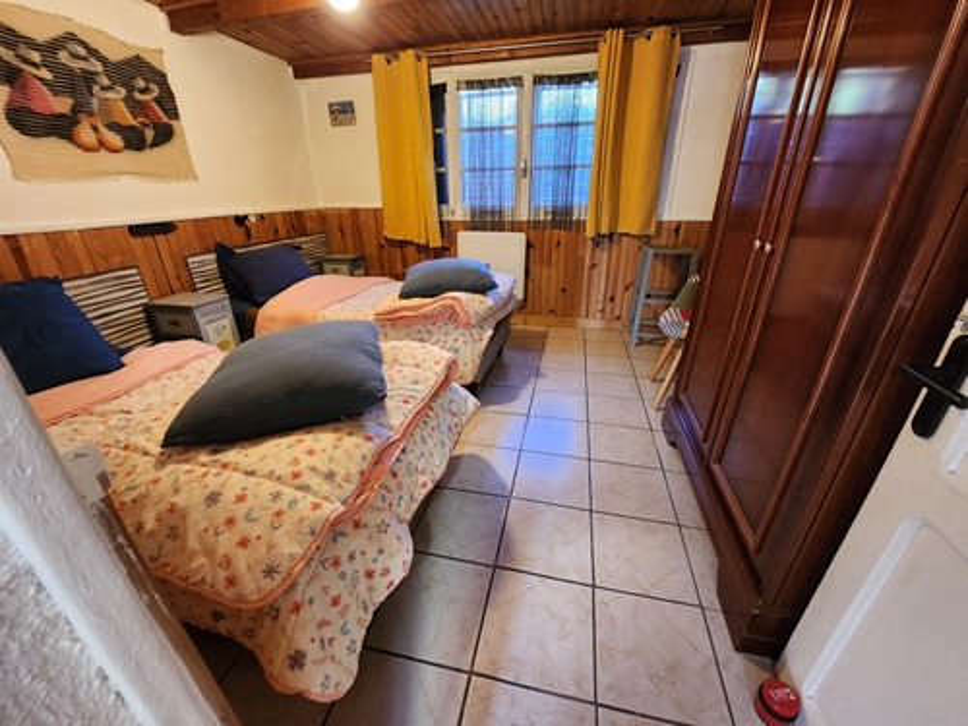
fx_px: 364
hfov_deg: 106.2
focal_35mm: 13
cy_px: 363
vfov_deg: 89.9
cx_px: 484
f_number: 2.2
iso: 400
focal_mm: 1.7
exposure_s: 1/33
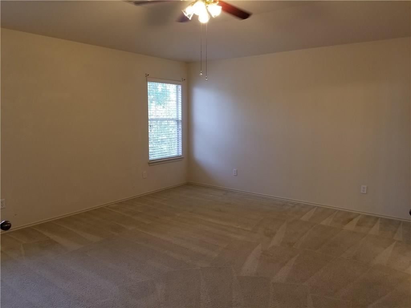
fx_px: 309
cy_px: 154
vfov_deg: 53.1
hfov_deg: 67.3
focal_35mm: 26
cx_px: 206
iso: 64
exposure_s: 1/60
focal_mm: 4.25
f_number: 1.7
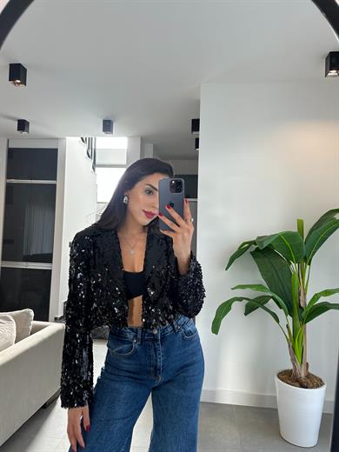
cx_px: 170
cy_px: 226
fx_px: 313
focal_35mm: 24
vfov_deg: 71.6
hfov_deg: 56.8
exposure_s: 1/149
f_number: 1.78
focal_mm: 6.86
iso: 100
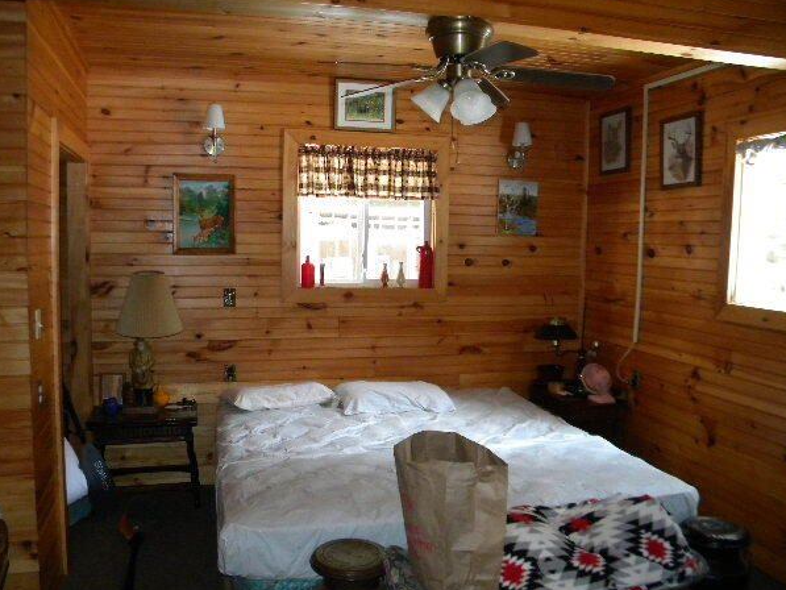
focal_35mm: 30
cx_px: 375
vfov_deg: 46.8
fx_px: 681
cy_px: 300
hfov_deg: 59.9
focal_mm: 5
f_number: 3.5
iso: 400
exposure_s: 1/26
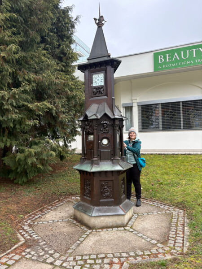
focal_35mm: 26
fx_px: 202
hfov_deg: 53.1
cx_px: 101
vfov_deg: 67.3
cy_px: 134
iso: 64
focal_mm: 5.96
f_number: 1.6
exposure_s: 1/246
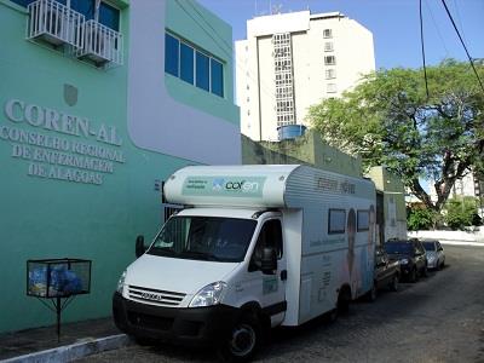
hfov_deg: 52.6
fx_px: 489
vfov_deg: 40.7
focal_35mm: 35
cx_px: 242
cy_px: 182
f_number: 8.4
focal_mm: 6.3
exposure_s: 1/125
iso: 100
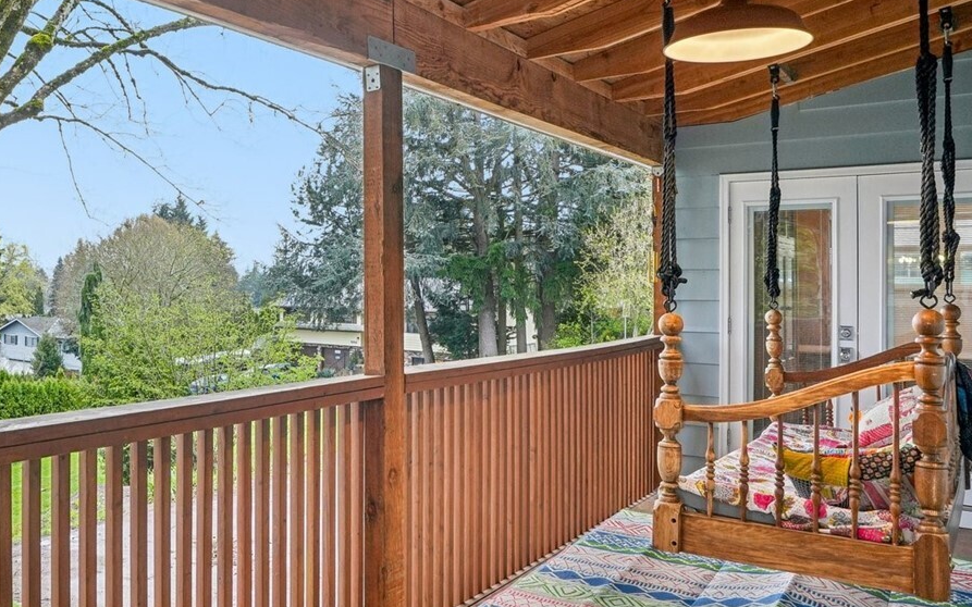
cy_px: 294
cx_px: 259
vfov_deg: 40.6
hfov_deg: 58.5
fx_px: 821
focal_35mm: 31
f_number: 8
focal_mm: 16
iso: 400
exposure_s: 1/20
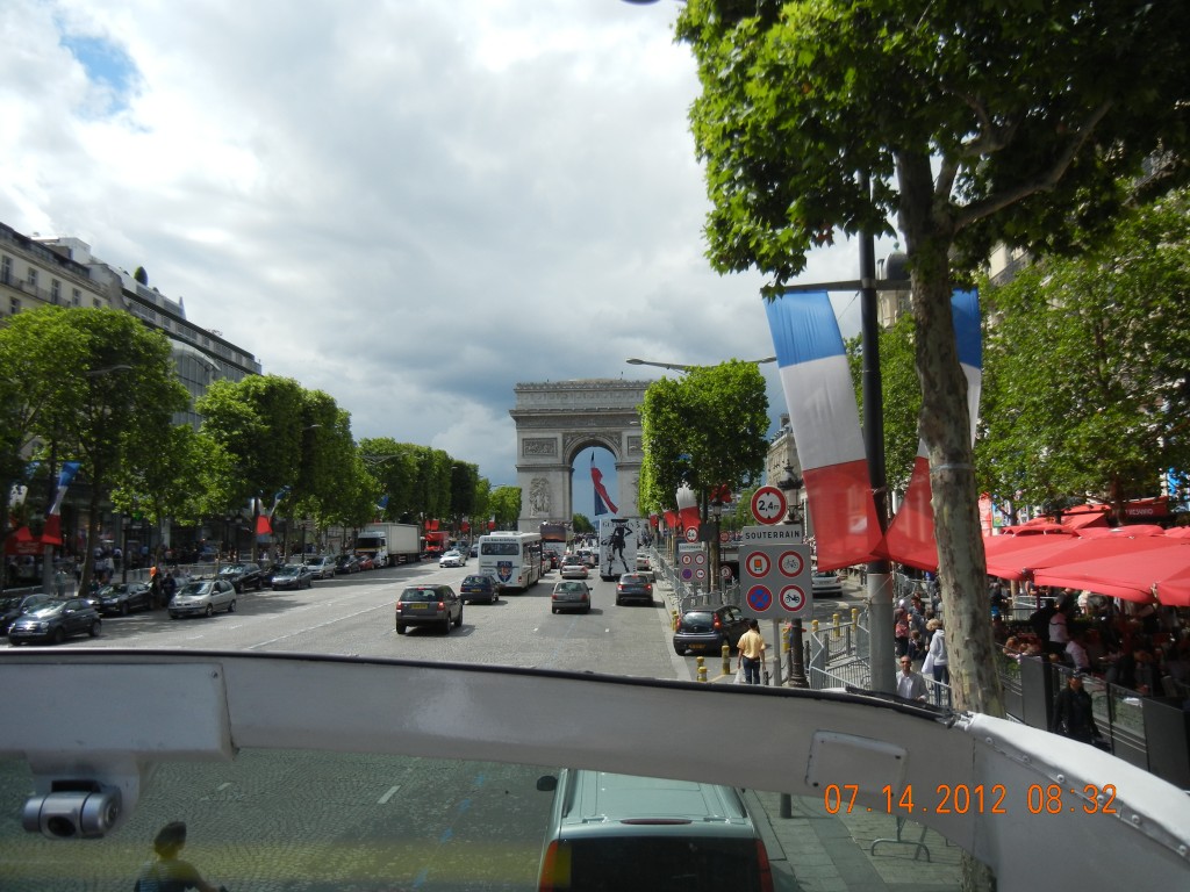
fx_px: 1031
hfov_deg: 60.0
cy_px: 446
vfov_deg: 46.8
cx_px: 595
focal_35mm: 30
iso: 160
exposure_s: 1/471
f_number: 7
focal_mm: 5.4
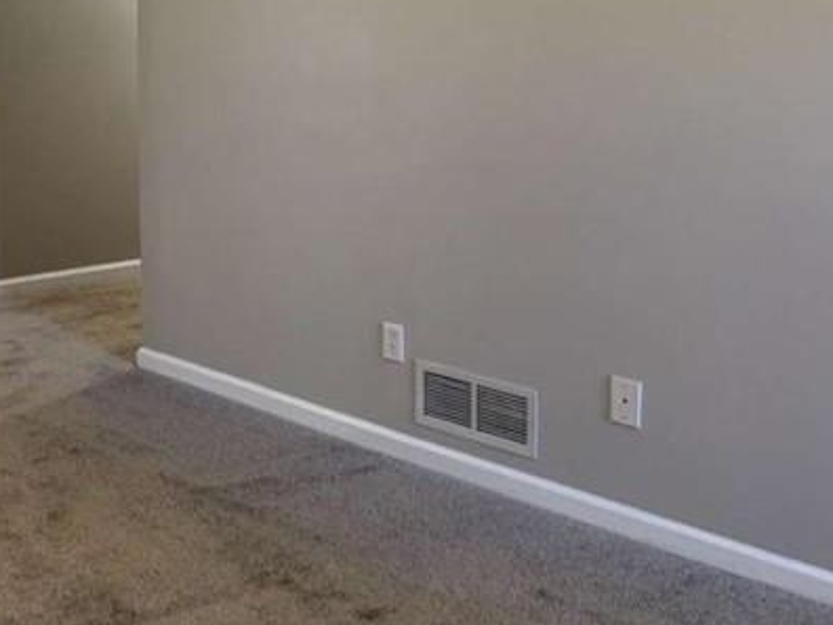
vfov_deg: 23.1
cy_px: 72
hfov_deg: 26.7
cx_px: -227
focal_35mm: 62
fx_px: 1492
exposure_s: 1/60
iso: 200
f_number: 1.78
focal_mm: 6.76
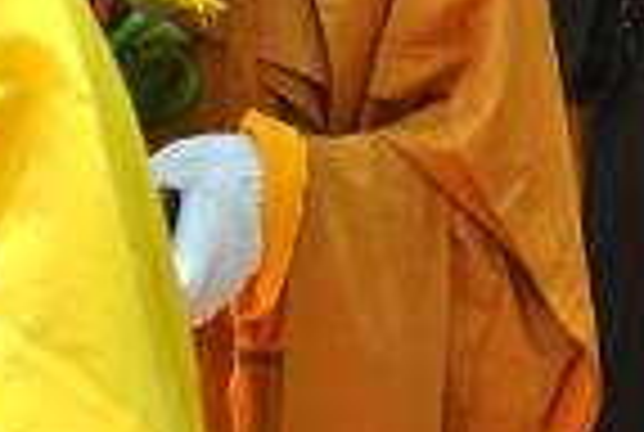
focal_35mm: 188
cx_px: 437
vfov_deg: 7.3
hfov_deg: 10.9
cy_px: -14
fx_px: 3370
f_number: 5.6
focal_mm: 28
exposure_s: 1/160
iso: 200
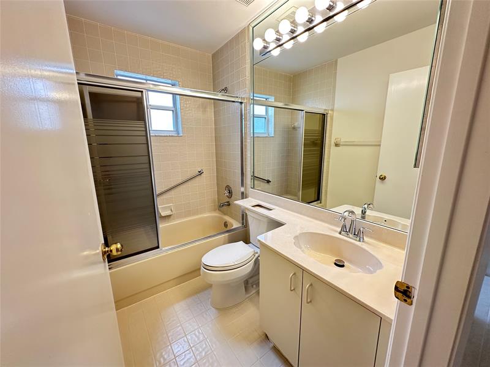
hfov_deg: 102.1
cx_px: 245
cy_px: 184
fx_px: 198
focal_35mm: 14
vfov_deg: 85.7
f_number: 2.2
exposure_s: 1/60
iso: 160
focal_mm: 2.22
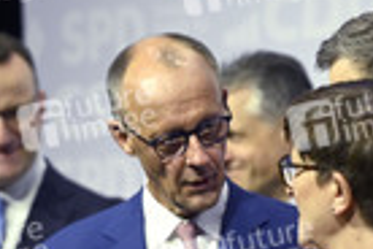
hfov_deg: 3.3
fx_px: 6423
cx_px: 15
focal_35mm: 620
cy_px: 322
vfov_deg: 2.2
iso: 2500
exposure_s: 1/500
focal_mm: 190
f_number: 4
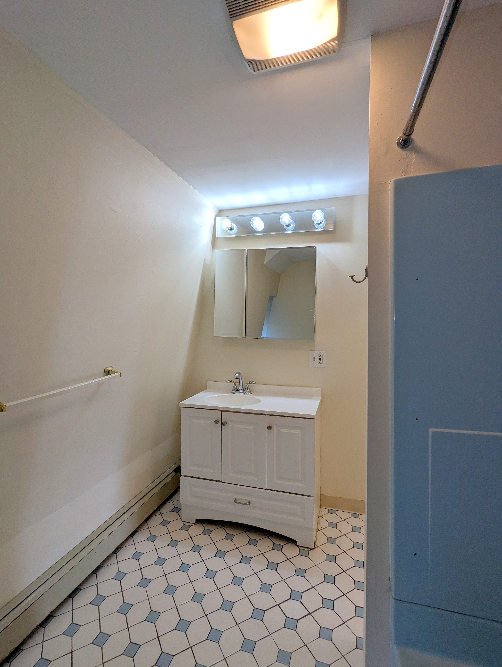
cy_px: 334
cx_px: 251
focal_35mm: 16
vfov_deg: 94.4
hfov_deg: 78.2
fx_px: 309
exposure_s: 1/76.8
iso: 43
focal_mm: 2.35
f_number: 2.2
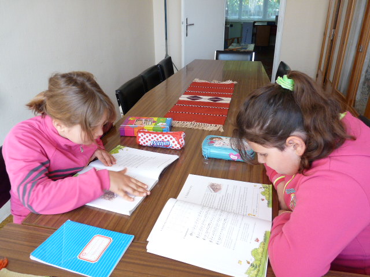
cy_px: 138
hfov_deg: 65.3
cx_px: 185
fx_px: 289
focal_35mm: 27
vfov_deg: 51.4
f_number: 2.8
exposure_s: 1/30
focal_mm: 4.8
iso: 250
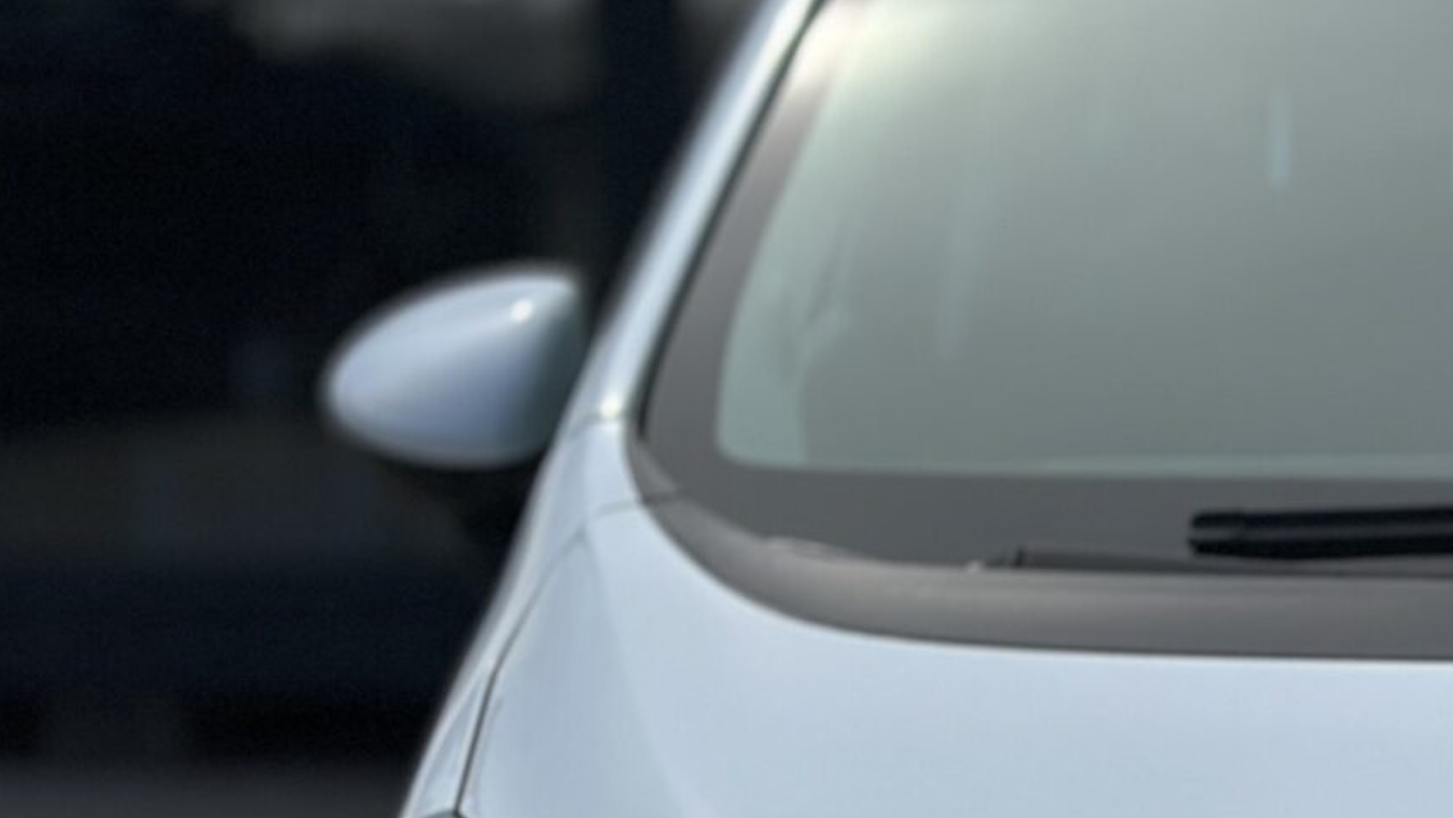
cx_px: 1709
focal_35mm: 157
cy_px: 1128
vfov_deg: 7.6
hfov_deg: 13.4
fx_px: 6049
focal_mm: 6.86
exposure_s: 1/9804
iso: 80
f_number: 1.78
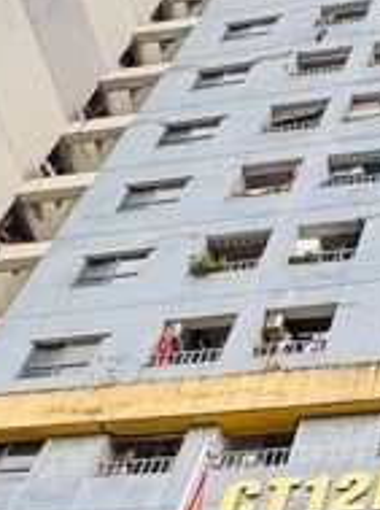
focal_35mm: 76
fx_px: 1116
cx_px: 439
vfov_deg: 21.0
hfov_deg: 18.4
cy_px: 801
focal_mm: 2.22
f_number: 2.2
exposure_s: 1/211
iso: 40
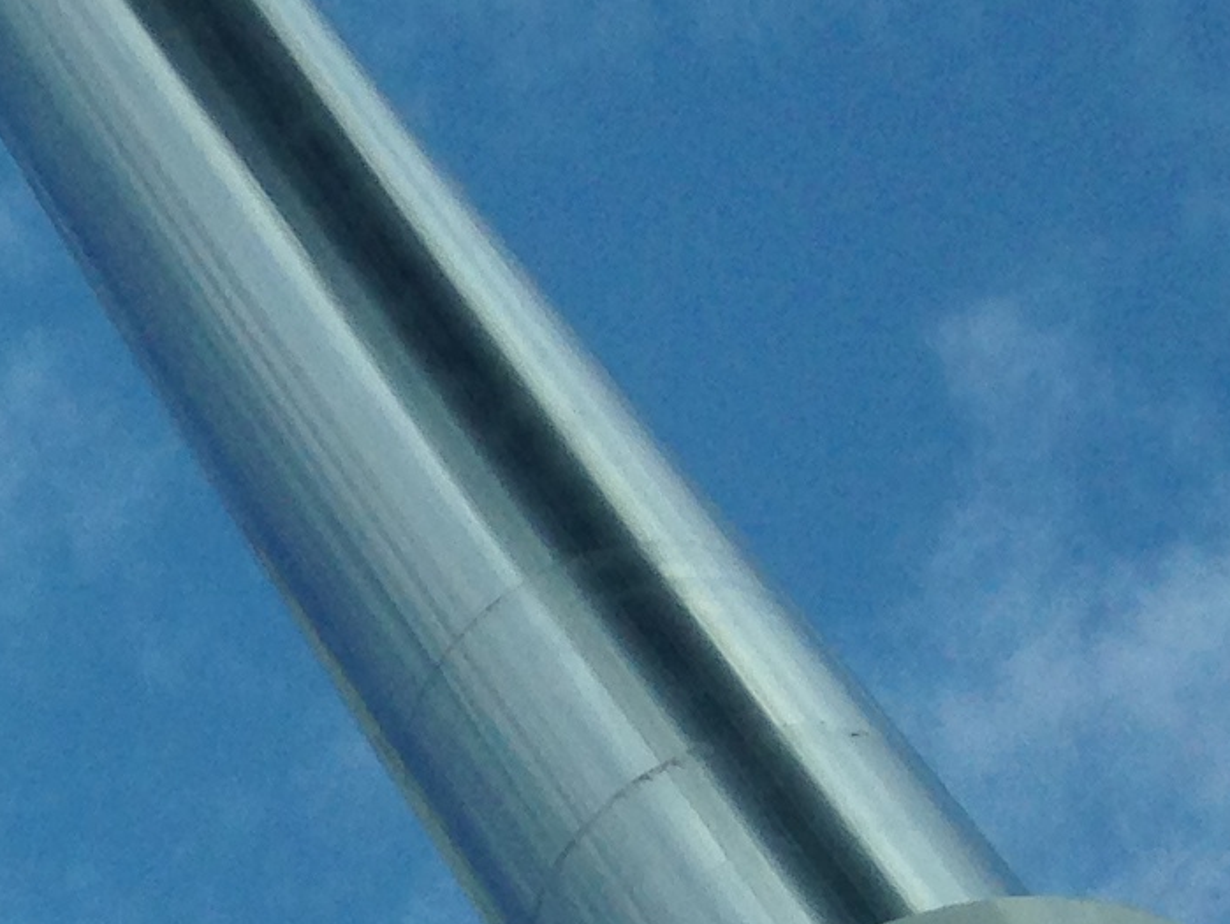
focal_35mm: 154
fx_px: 5475
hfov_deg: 11.5
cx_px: -1285
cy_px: 1380
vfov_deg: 9.4
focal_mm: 4.12
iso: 50
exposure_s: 1/742
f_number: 2.4
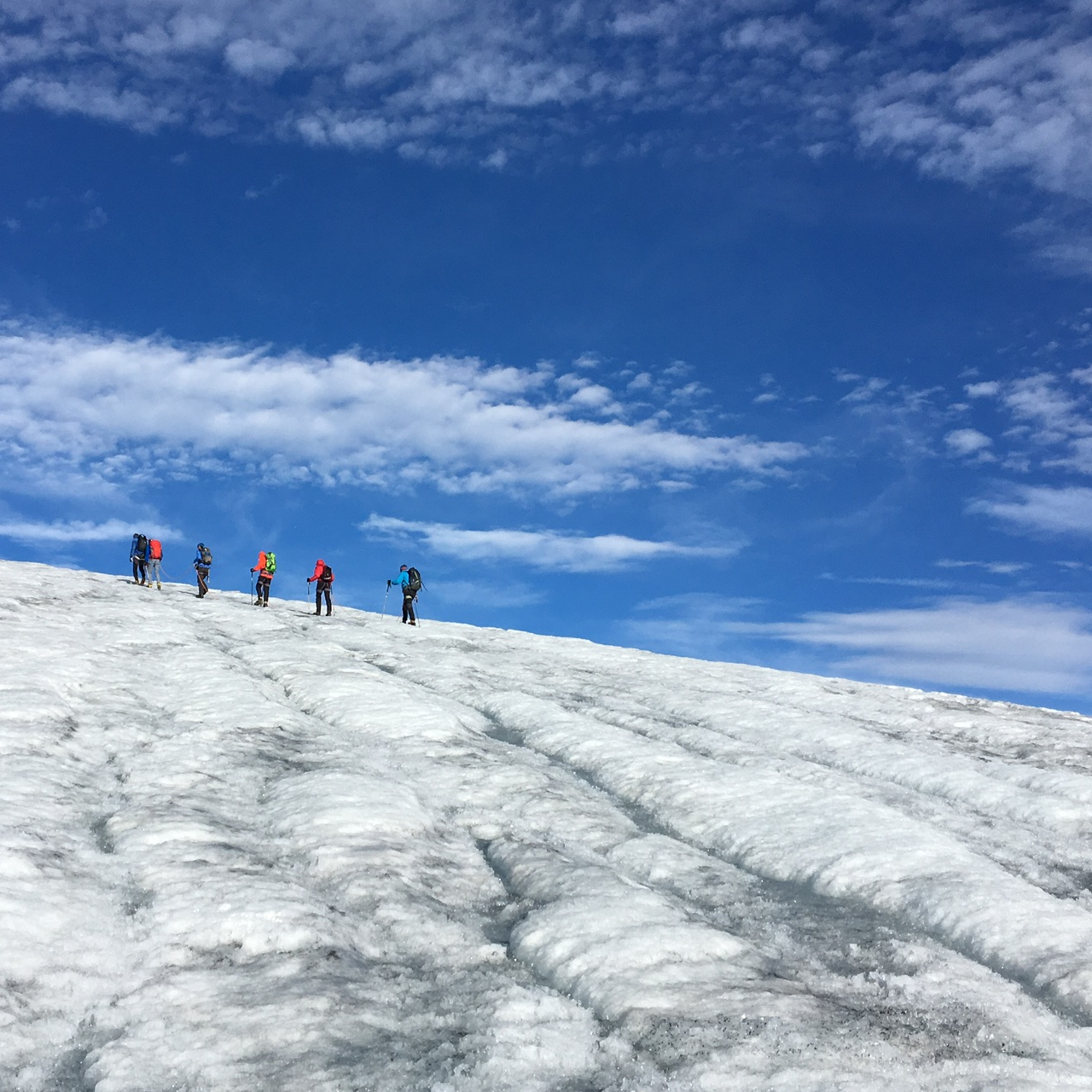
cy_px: 546
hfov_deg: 40.7
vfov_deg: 40.9
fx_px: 1463
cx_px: 427
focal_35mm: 41
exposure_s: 1/2653
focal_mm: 4.15
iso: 25
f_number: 2.2
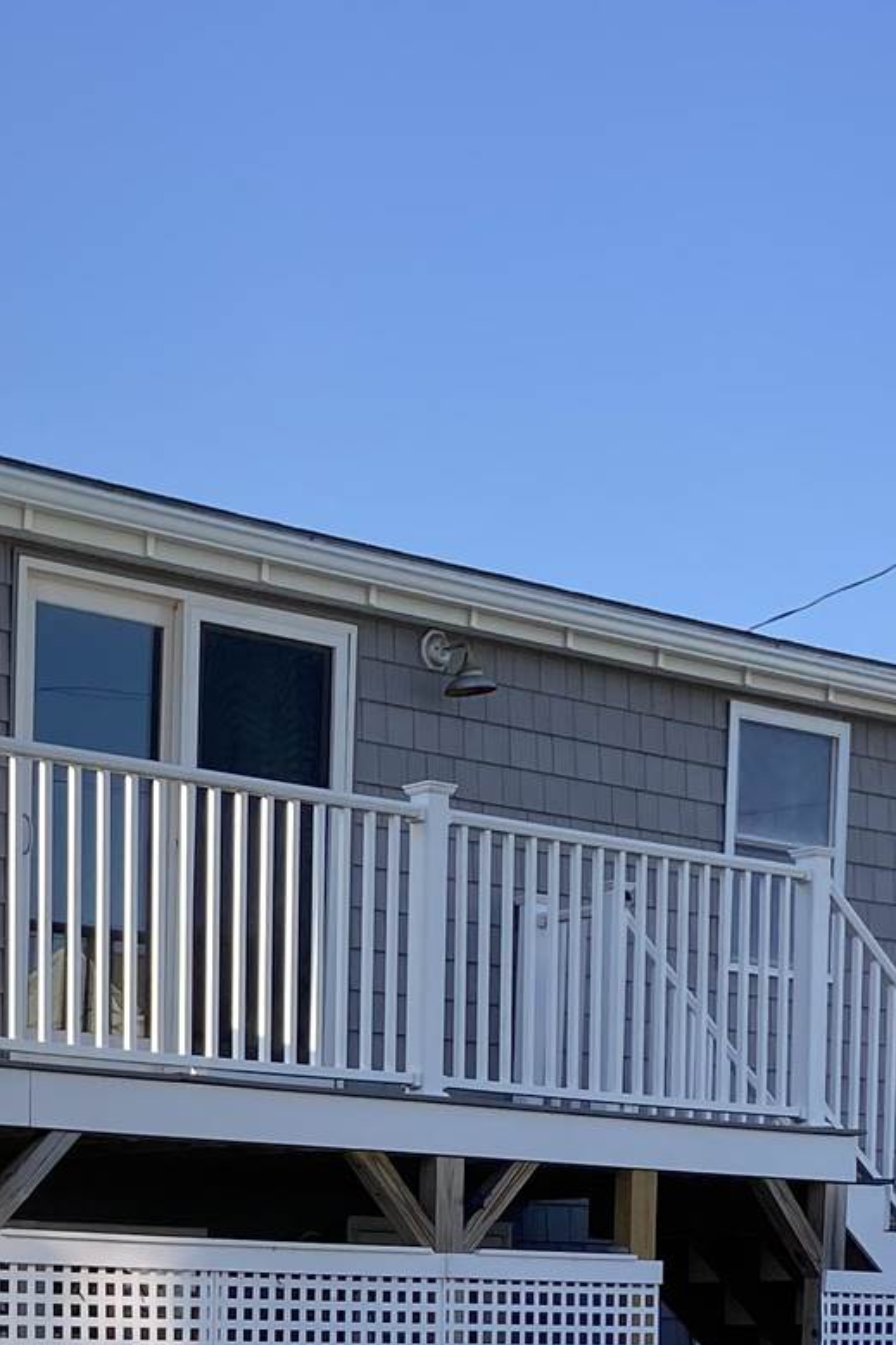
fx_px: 2988
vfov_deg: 23.7
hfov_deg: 16.8
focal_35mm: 80
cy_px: 1504
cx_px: 54
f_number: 1.8
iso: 32
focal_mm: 4.25
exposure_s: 1/1996
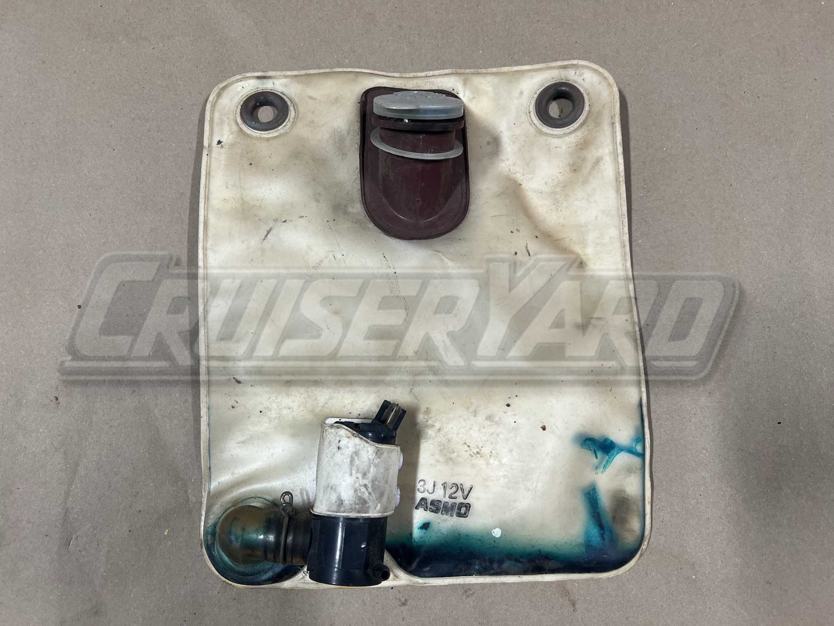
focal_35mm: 26
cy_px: 313
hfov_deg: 67.3
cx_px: 417
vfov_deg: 53.1
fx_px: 626
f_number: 1.5
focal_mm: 5.7
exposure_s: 1/60
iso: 64
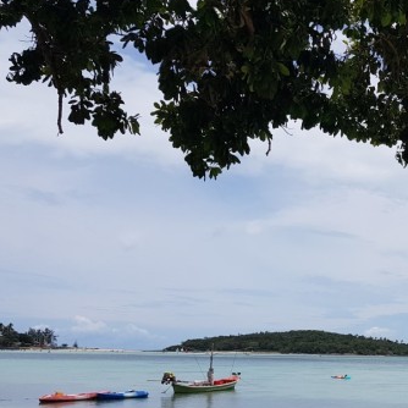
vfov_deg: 30.3
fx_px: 733
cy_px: 330
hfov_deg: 28.3
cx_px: 448
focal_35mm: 55
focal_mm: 4.2
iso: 40
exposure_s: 1/4816
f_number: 1.7
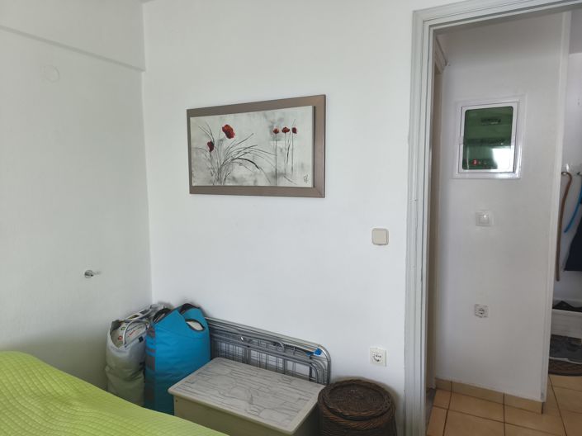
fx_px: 387
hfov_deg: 74.0
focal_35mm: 23
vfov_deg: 58.8
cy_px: 218
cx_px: 291
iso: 200
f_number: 1.7
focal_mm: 5.35
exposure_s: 1/100
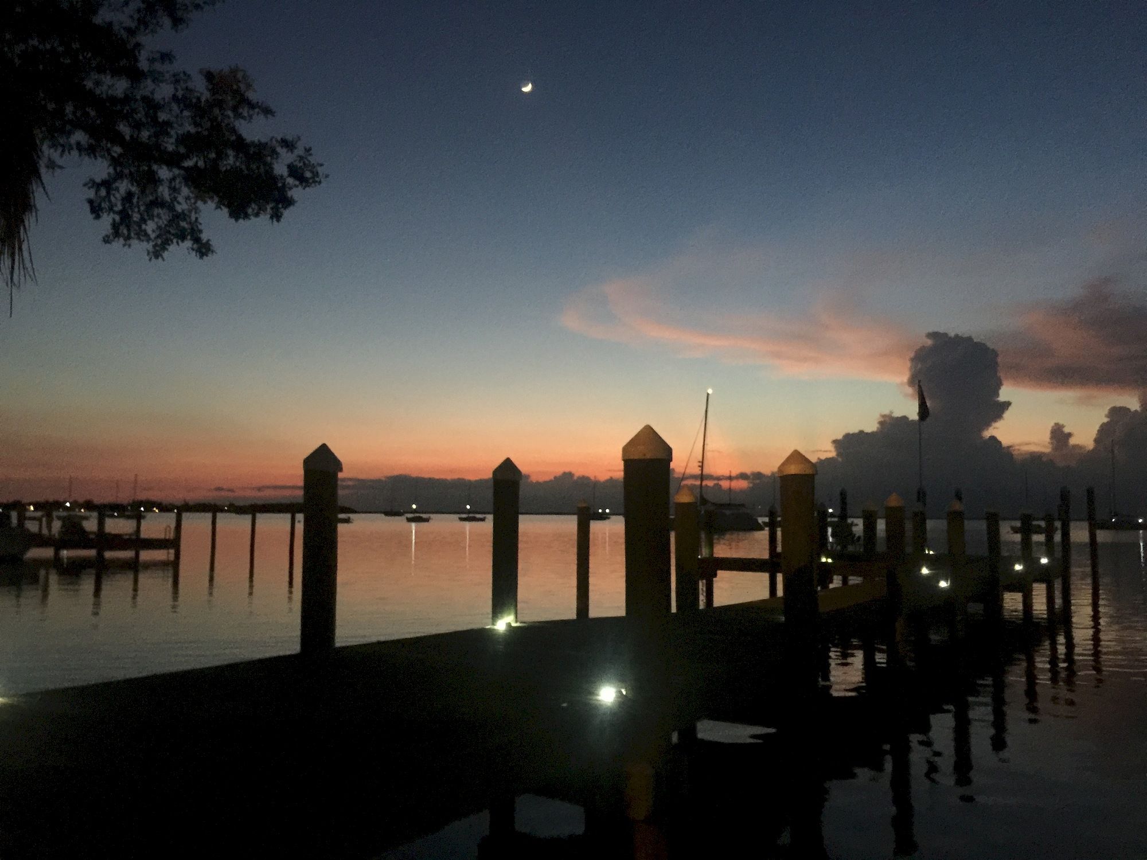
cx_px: 574
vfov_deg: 48.2
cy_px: 430
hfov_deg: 61.7
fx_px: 961
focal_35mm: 29
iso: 160
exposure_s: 1/4
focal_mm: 4.15
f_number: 2.2
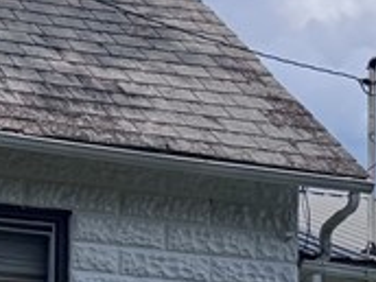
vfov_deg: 10.3
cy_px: 284
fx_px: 1553
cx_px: -96
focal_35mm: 143
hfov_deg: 13.4
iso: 80
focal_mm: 6.76
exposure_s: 1/5348
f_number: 1.78
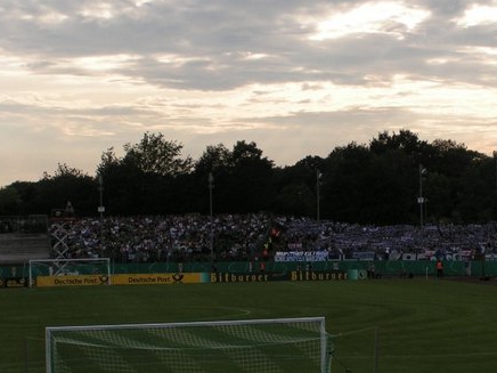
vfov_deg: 14.9
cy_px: 159
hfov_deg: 19.8
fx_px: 1421
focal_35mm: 99
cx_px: 298
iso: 50
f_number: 5
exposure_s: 1/320
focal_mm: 11
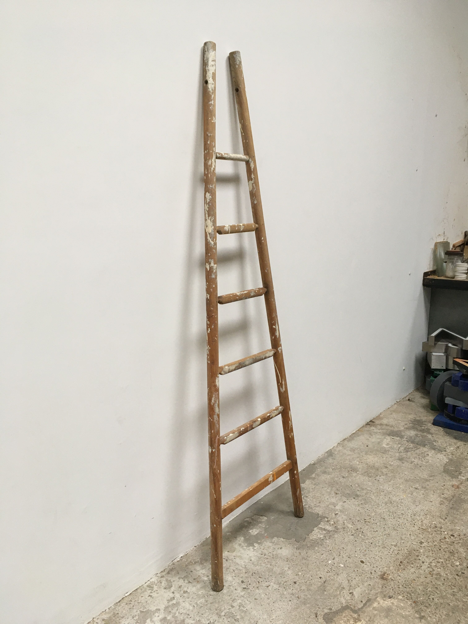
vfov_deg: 61.7
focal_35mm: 29
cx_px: 234
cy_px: 312
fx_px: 523
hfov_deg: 48.2
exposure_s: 1/33
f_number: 2.2
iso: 125
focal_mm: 4.15
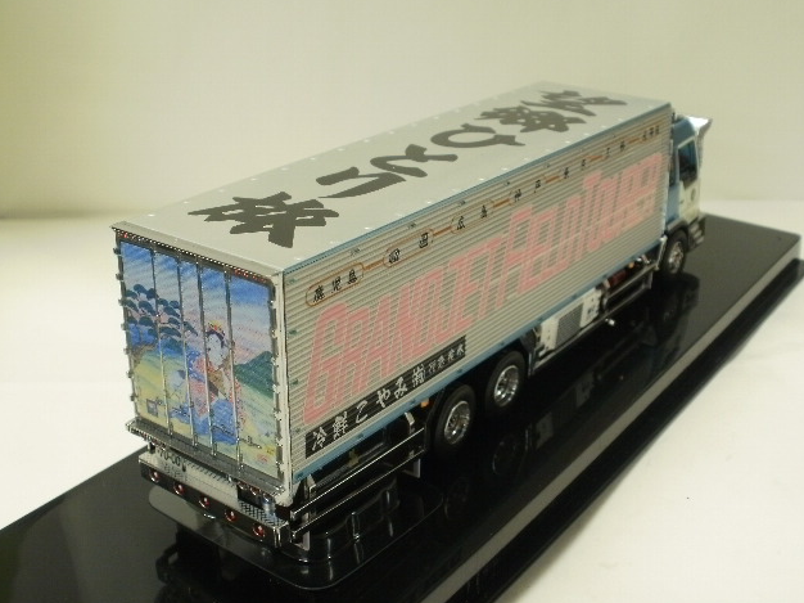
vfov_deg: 32.2
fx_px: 1045
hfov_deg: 42.1
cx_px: 407
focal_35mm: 45
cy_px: 300
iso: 125
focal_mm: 7.7
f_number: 4
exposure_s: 1/13
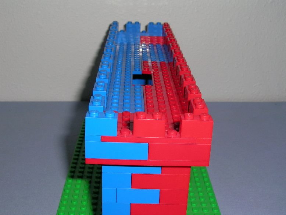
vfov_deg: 27.5
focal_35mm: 53
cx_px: 143
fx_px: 438
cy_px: 108
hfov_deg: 36.2
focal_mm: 8
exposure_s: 1/60.1
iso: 50
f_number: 5.5
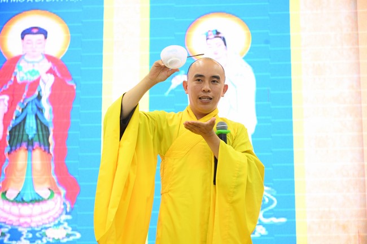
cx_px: 184
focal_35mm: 98
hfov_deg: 20.8
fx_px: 998
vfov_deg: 13.9
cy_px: 122
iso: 4000
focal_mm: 98
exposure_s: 1/160
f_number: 4
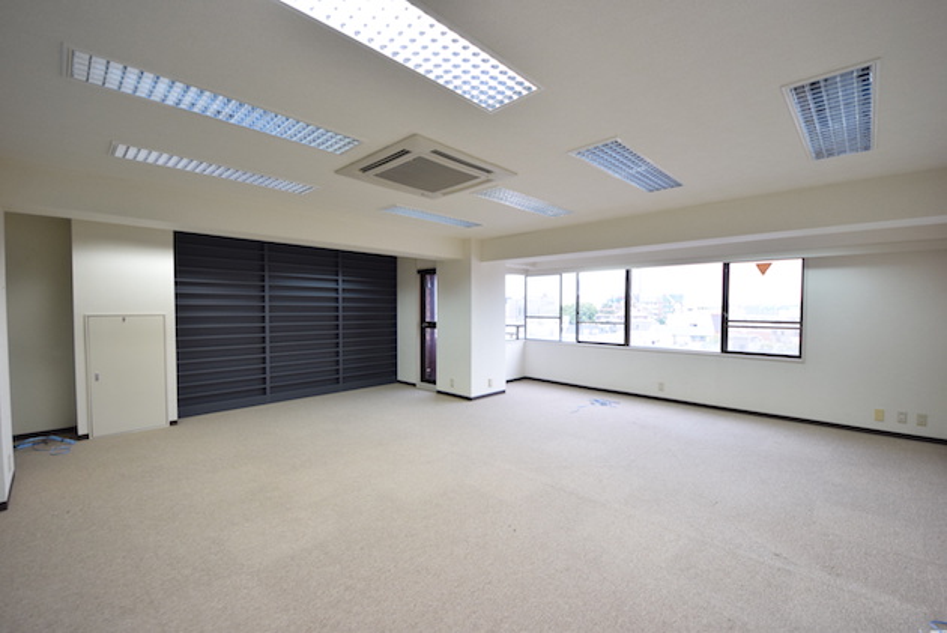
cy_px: 316
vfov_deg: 80.3
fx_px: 375
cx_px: 474
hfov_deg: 103.2
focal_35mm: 14
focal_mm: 9.5
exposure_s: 1/80
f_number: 5.6
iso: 800
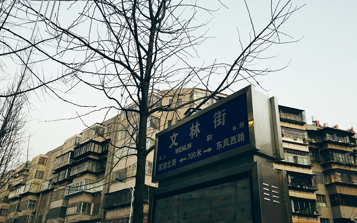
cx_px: 179
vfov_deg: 40.6
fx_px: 302
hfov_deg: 61.2
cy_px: 112
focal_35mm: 31
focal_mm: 4.15
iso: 160
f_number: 2.2
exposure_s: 1/33
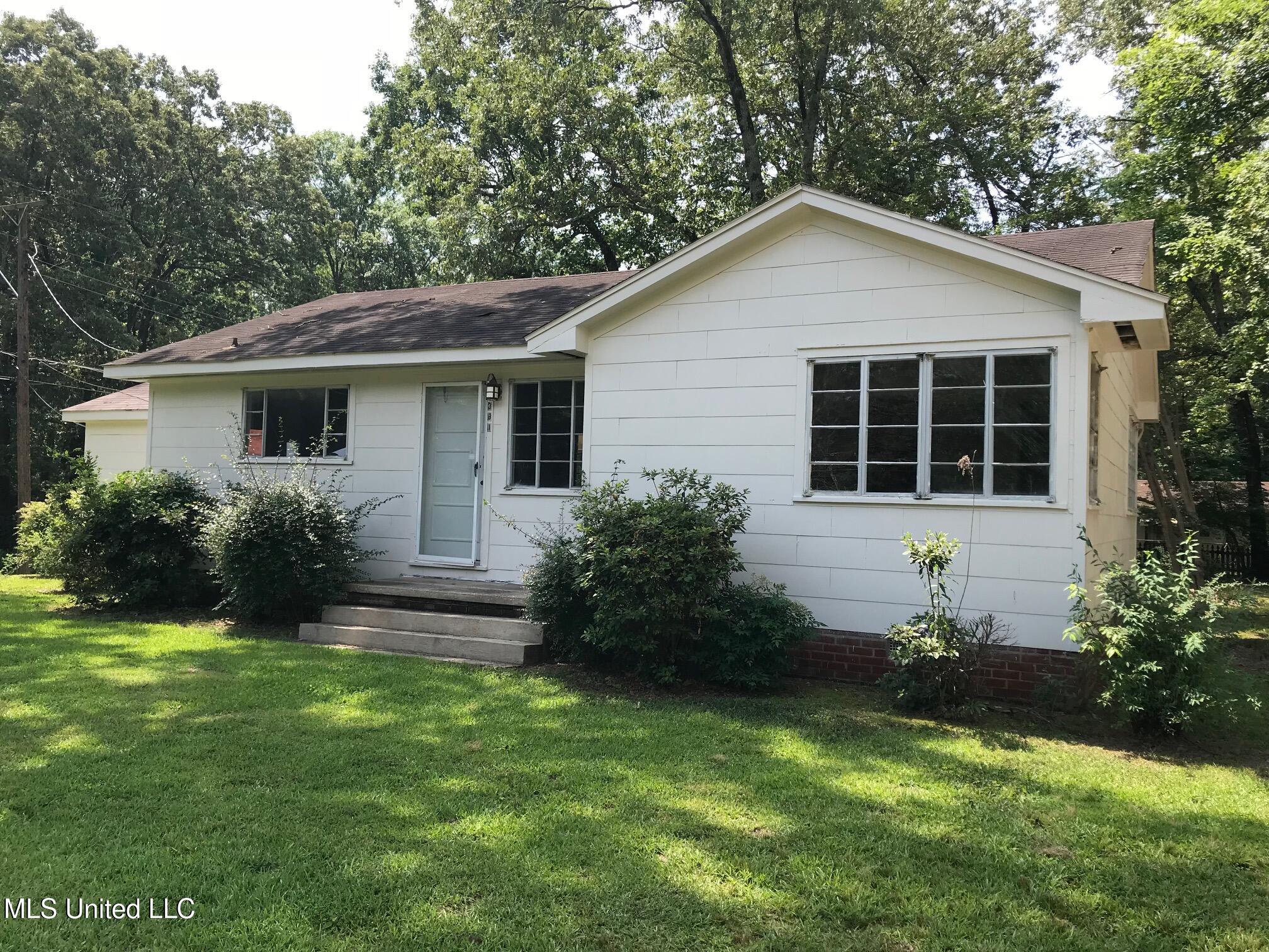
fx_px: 1026
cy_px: 476
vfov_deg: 49.7
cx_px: 634
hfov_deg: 63.4
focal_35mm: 28
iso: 20
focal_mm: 3.99
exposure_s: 1/766
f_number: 1.8
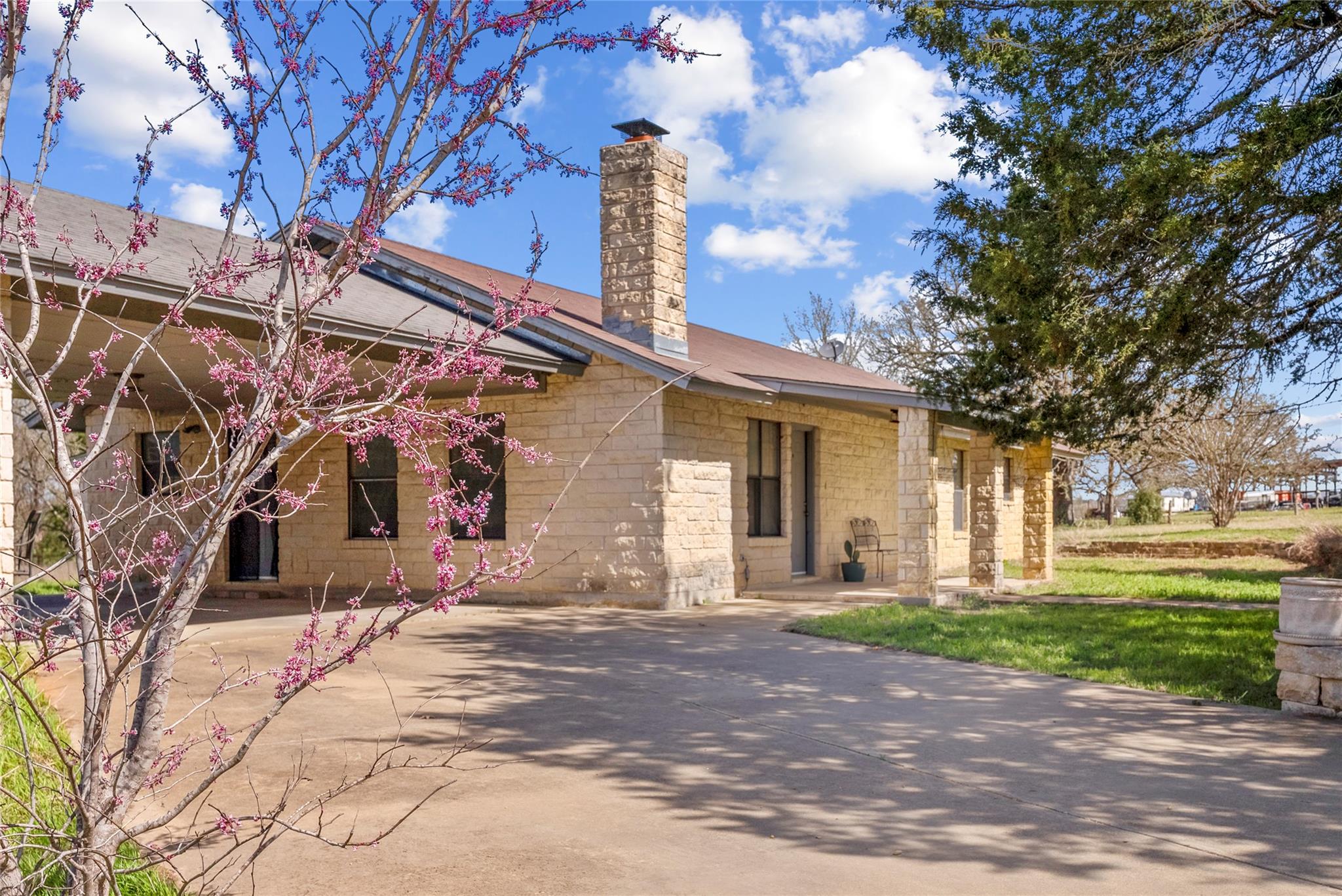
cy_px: 448
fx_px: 1249
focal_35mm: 34
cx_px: 671
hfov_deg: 56.5
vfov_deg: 39.4
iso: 160
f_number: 7.1
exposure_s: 1/20
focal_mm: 33.5
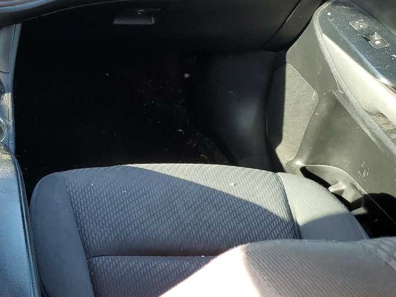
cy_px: 95
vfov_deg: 24.3
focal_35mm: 60
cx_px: -58
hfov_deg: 28.7
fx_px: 687
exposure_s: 1/60.2
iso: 51
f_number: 1.5
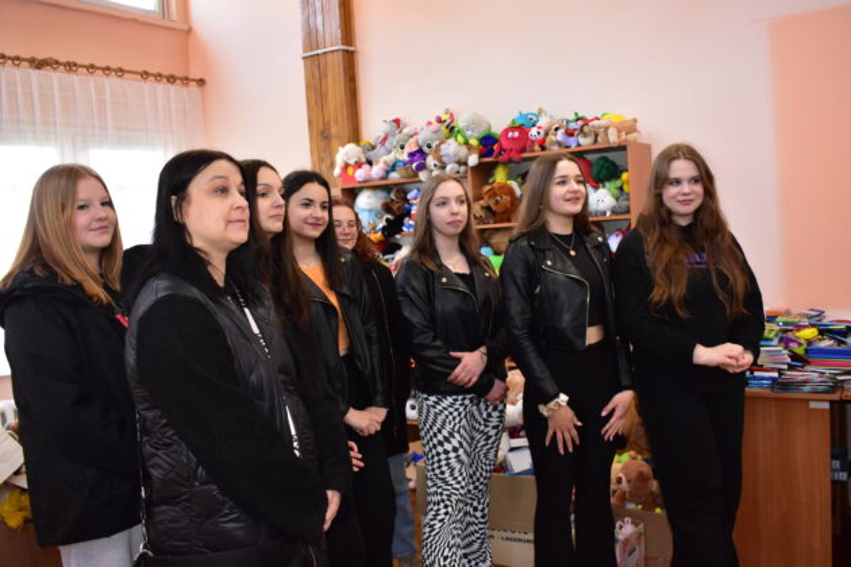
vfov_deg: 40.0
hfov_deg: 57.2
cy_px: 284
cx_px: 426
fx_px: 780
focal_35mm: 33
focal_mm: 22
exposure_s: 1/160
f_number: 5
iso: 1600
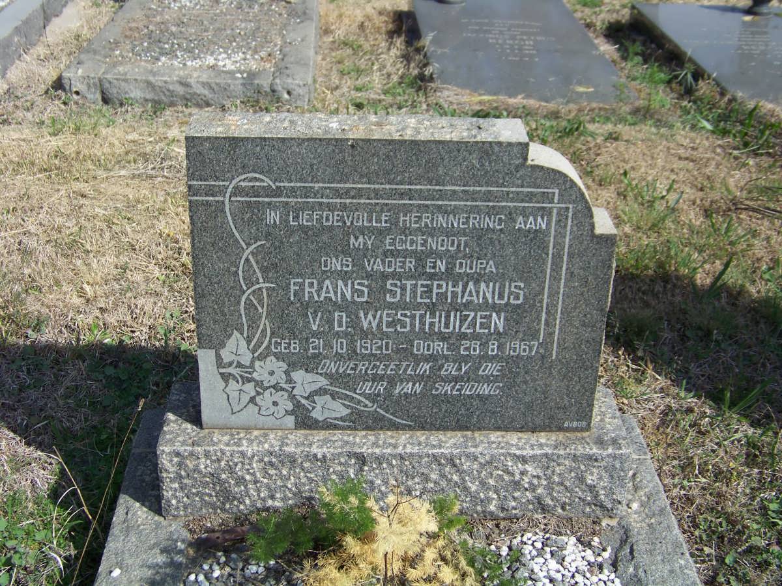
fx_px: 1107
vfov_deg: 29.7
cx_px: 391
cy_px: 293
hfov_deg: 38.9
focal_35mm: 49
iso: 64
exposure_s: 1/800
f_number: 2.8
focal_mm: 7.6
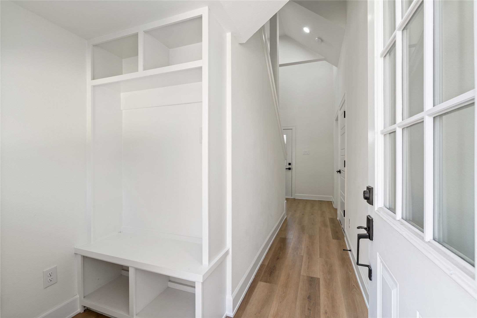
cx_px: 238
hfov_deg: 96.7
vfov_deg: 73.7
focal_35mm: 16
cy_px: 159
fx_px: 212
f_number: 9
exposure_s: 1/2.5
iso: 200
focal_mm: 16
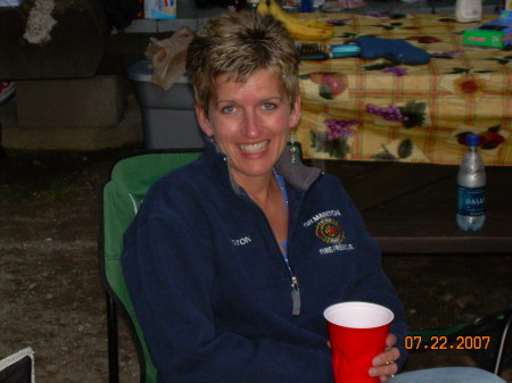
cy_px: 192
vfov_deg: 13.4
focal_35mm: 110
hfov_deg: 17.9
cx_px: 256
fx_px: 1626
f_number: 4.9
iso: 200
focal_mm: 18.9
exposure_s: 1/60
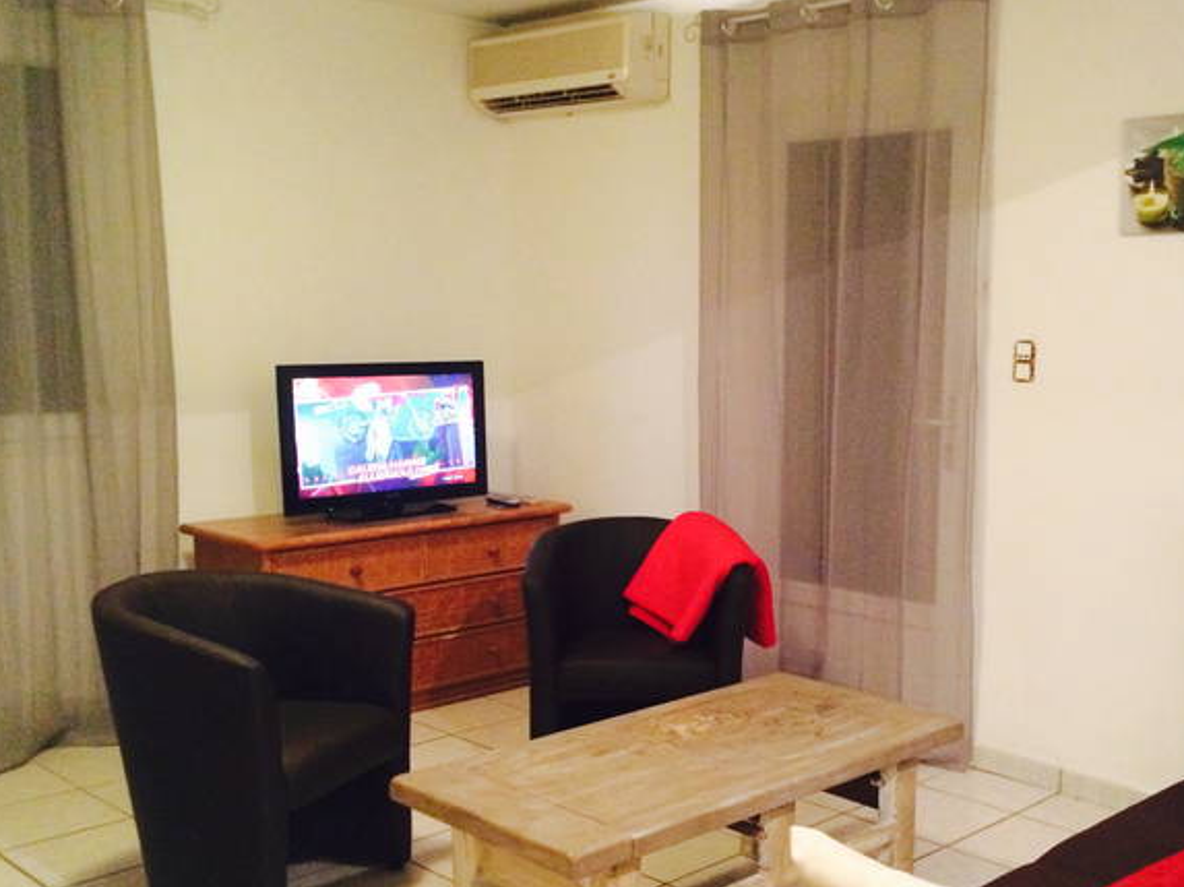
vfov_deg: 35.8
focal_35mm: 40
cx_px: 771
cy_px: 542
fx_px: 1367
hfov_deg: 46.2
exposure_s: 1/15
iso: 320
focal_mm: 4.15
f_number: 2.2
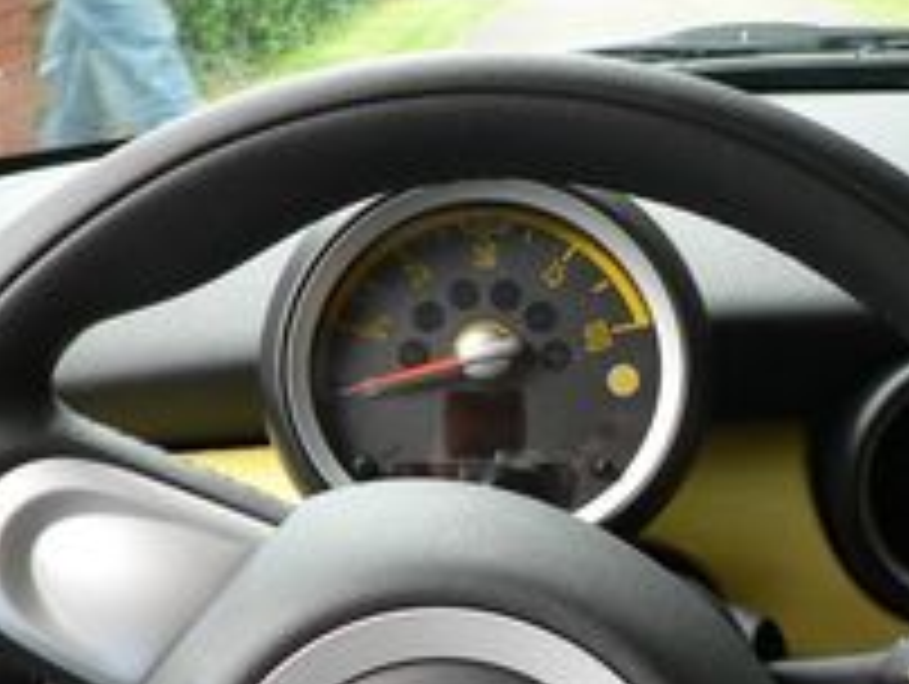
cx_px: 529
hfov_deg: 28.1
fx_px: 1814
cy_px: 434
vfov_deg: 21.3
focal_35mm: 69
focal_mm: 6
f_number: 2.8
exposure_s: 1/30
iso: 100
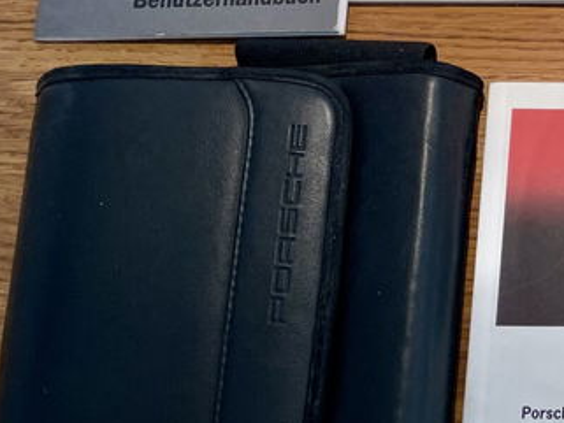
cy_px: 97
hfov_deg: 20.4
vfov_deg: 17.7
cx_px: 828
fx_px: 1353
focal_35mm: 83
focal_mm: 4.2
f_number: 1.6
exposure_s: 1/134
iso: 32
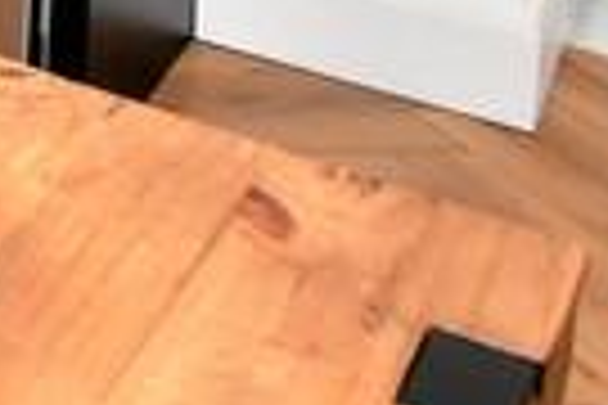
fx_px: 1925
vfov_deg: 9.7
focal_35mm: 114
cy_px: -749
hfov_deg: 11.3
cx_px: -1189
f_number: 5
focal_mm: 10
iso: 800
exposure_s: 1/100
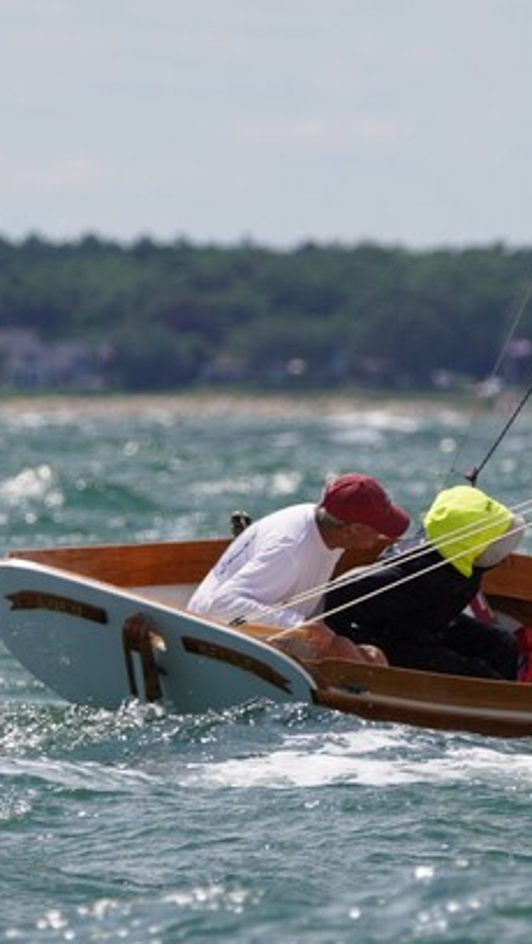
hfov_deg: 1.5
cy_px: 515
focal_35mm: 822
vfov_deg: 2.6
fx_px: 20581
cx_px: 488
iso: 200
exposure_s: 1/1600
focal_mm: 267
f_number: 5.6
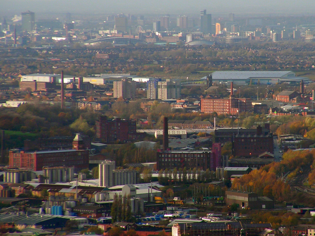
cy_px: 105
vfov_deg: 3.7
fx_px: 3613
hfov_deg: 5.0
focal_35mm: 397
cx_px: 213
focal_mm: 48
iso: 100
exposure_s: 1/500
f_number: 4.8
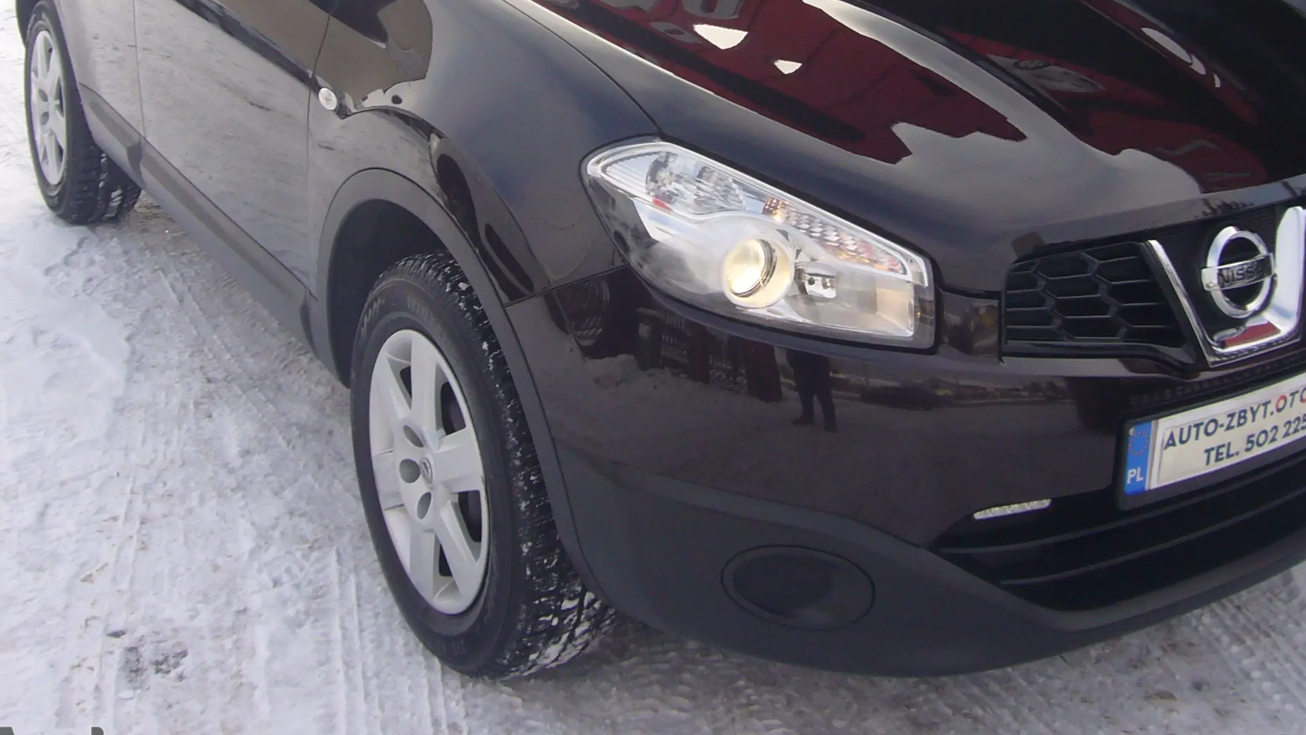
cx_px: 708
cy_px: 85
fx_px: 1593
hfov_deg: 44.5
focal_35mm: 46
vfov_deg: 25.2
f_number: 5.6
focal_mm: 4.6
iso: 80
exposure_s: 1/125
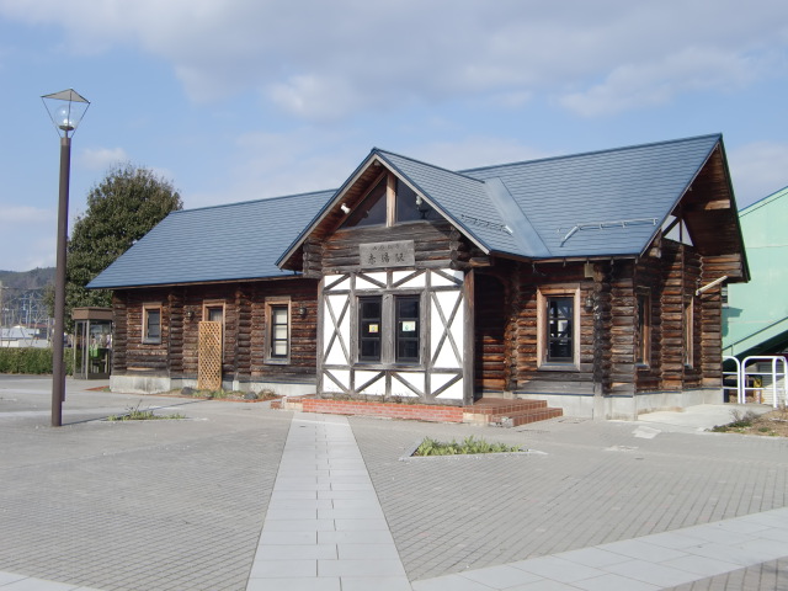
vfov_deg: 36.8
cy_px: 296
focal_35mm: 39
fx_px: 888
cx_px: 394
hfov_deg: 47.9
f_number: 8
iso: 64
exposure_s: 1/160
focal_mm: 6.9
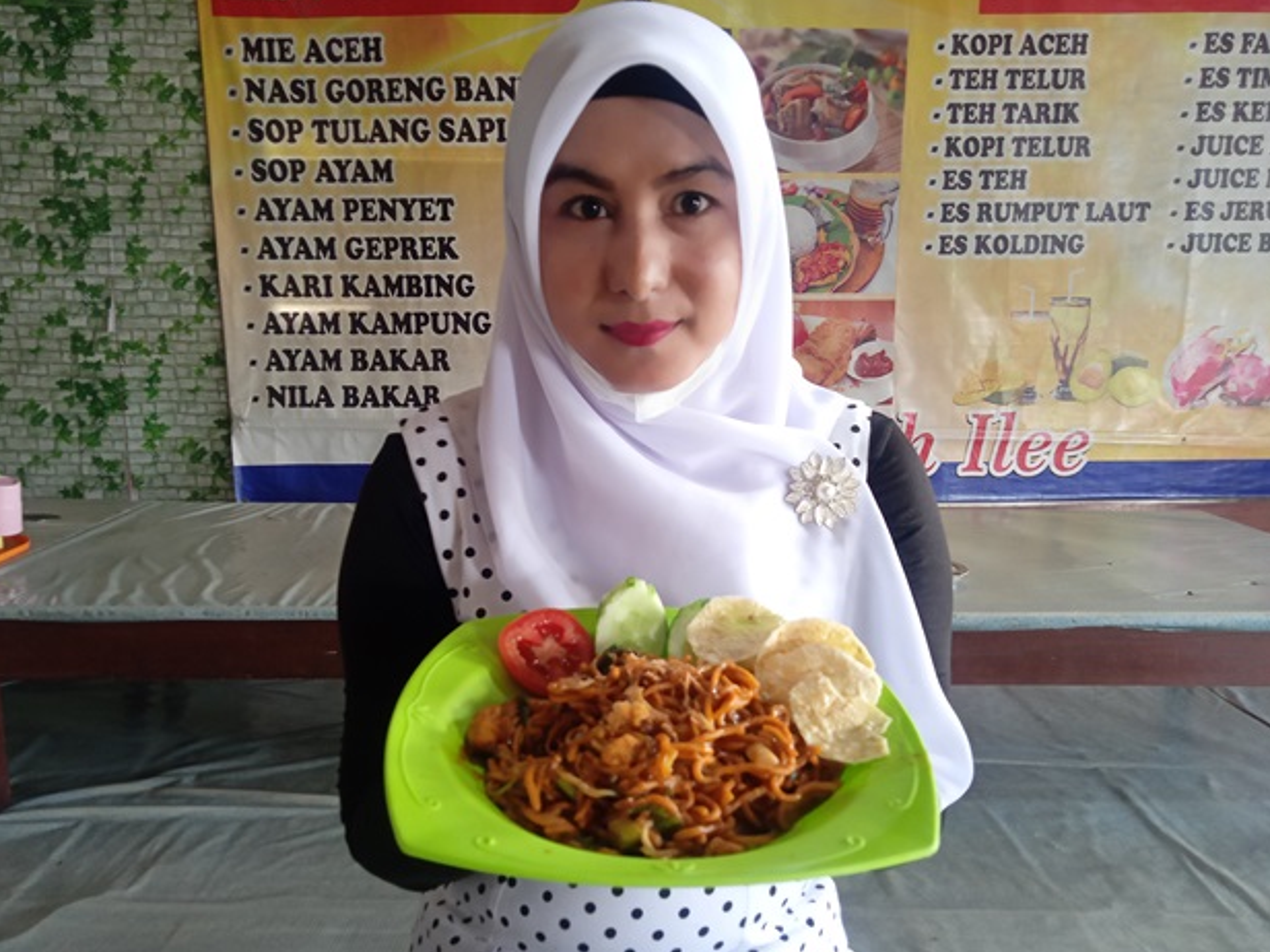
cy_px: 490
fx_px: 991
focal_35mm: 27
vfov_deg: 51.3
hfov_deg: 65.3
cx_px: 623
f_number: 2.2
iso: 423
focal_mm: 3.46
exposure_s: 1/25
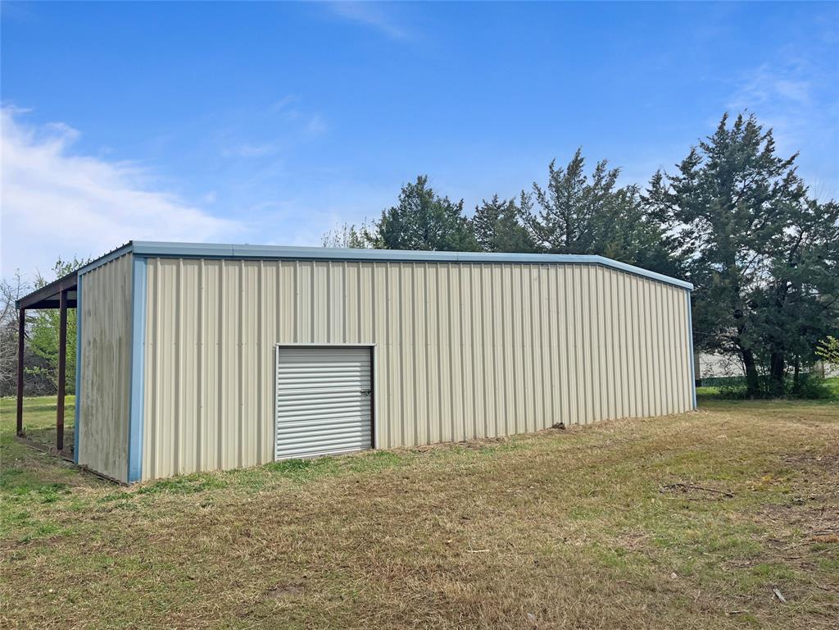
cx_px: 420
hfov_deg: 67.3
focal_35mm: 26
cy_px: 315
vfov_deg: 53.1
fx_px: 630
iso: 50
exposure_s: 1/5848
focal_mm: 5.1
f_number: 1.6
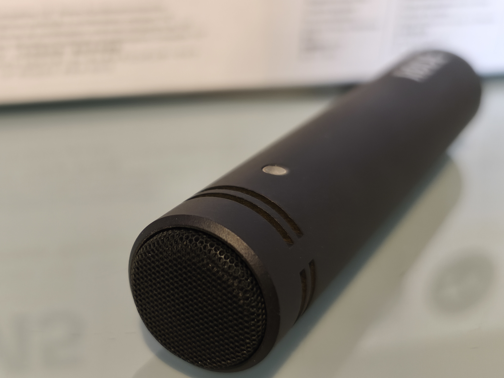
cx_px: 252
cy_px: 189
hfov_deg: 38.2
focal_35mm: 50
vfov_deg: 29.1
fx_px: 728
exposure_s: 1/33.3
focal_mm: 5.35
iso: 800
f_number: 1.7
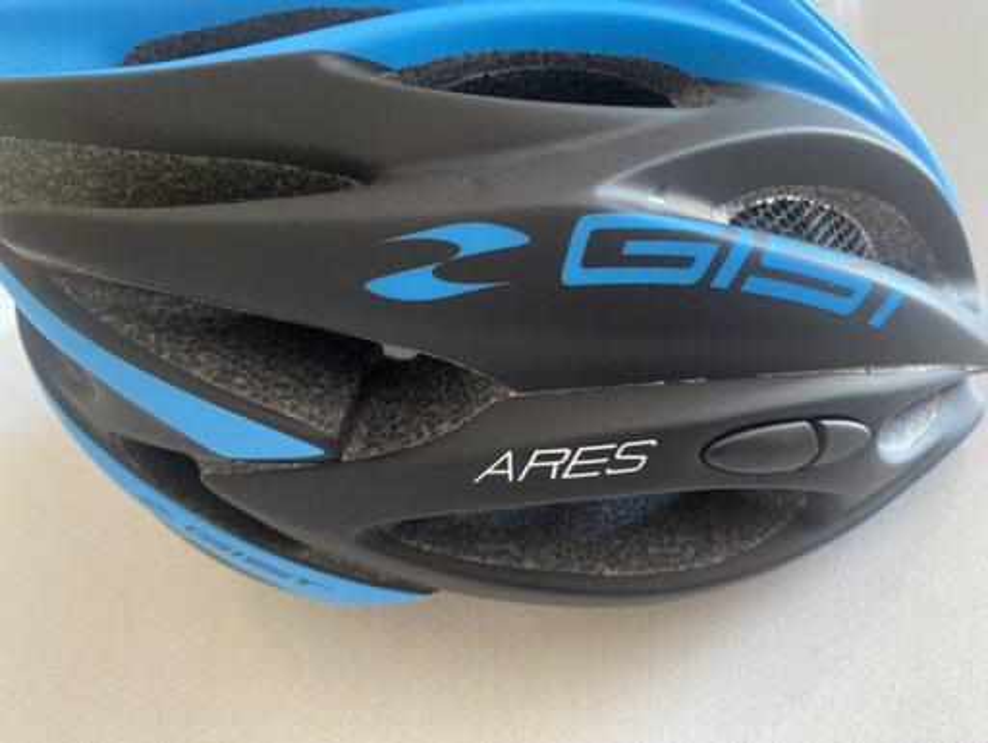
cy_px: 372
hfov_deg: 67.3
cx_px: 494
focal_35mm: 26
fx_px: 743
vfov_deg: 53.1
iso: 500
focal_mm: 4.25
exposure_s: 1/40
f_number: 1.8
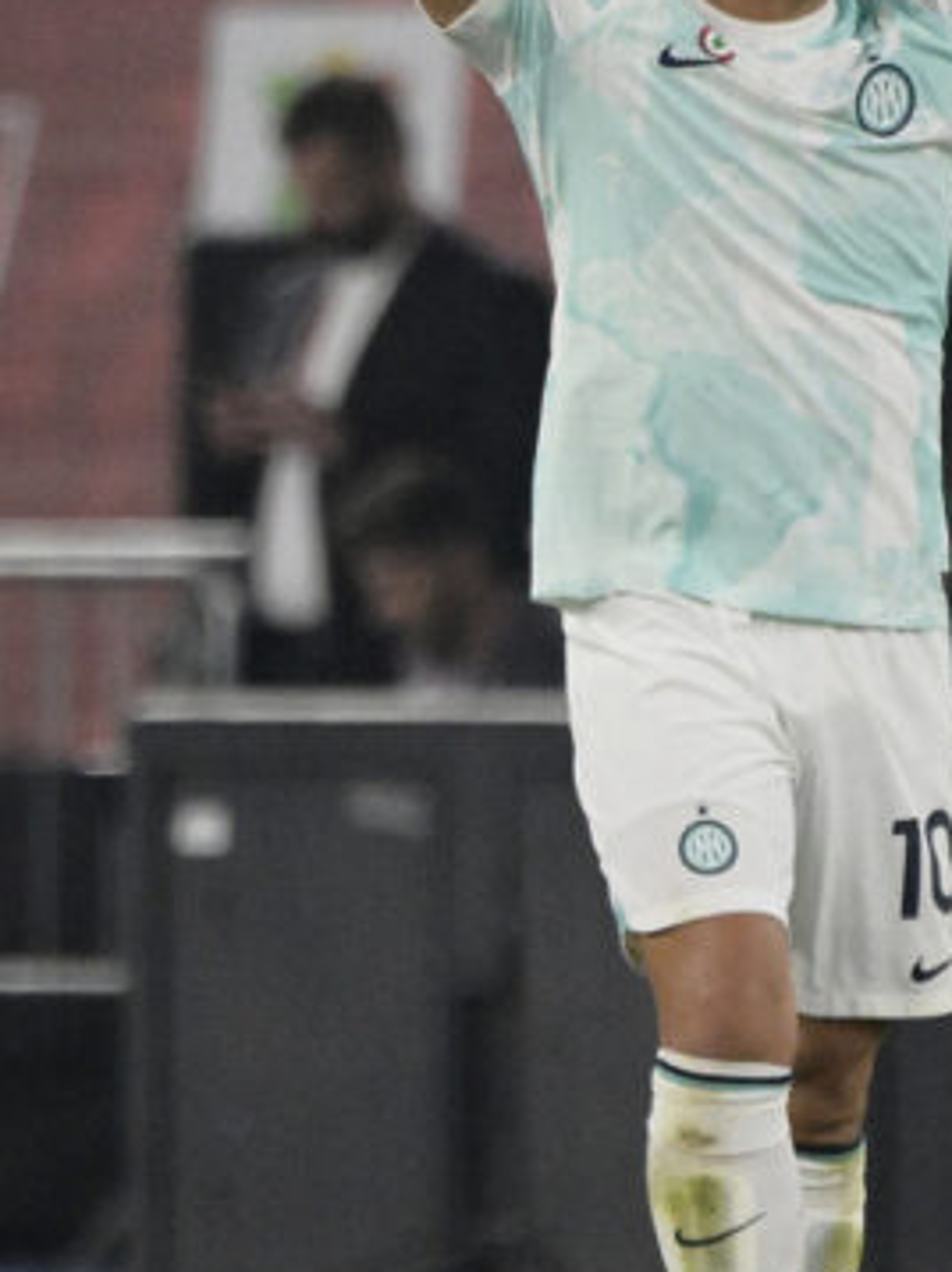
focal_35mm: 1505
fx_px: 55253
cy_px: 540
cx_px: 1577
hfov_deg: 1.0
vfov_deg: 1.3
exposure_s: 1/1600
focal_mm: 560
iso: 6400
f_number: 5.6
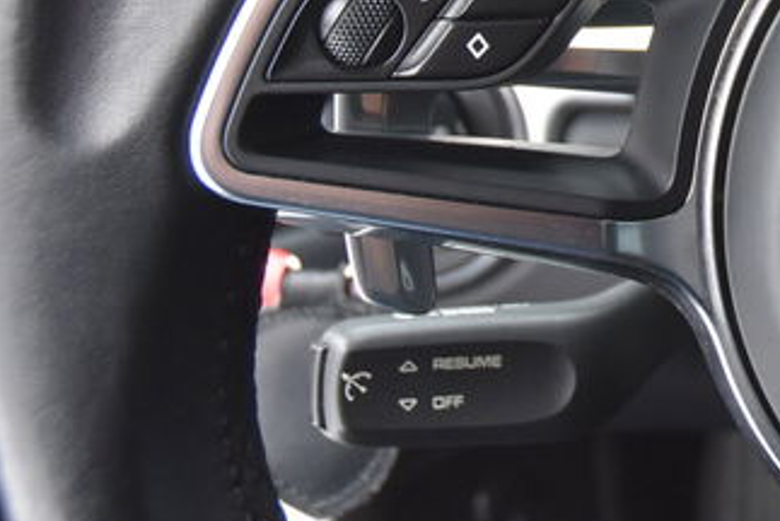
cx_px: 1154
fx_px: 2472
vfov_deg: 11.7
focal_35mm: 114
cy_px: -142
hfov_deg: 16.4
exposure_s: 1/125
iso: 800
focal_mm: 24
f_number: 5.6
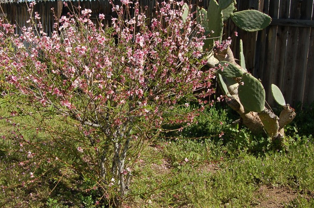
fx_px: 362
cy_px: 92
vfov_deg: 32.0
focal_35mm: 42
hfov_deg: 46.6
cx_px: 125
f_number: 8
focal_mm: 23
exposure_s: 1/250
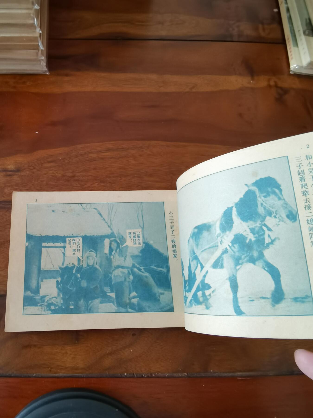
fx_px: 326
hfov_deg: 51.4
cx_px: 156
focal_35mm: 27
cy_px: 209
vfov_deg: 65.3
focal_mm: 2.26
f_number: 2.2
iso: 400
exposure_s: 1/25
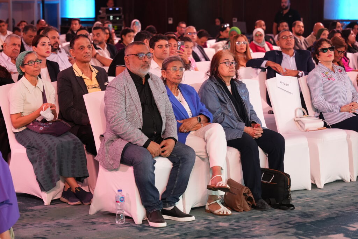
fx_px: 1044
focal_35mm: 105
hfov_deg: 19.5
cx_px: 179
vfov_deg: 13.0
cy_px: 120
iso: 1600
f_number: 2.8
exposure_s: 1/100
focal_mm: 70
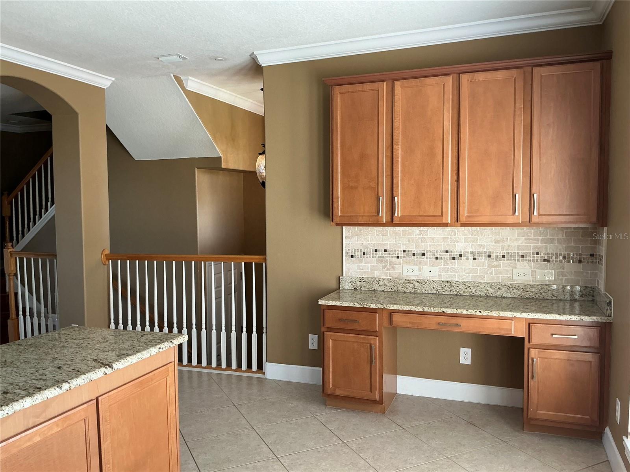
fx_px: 510
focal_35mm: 28
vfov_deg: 49.7
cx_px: 315
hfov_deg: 63.4
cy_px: 236
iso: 64
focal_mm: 3
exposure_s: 1/122
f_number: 1.8
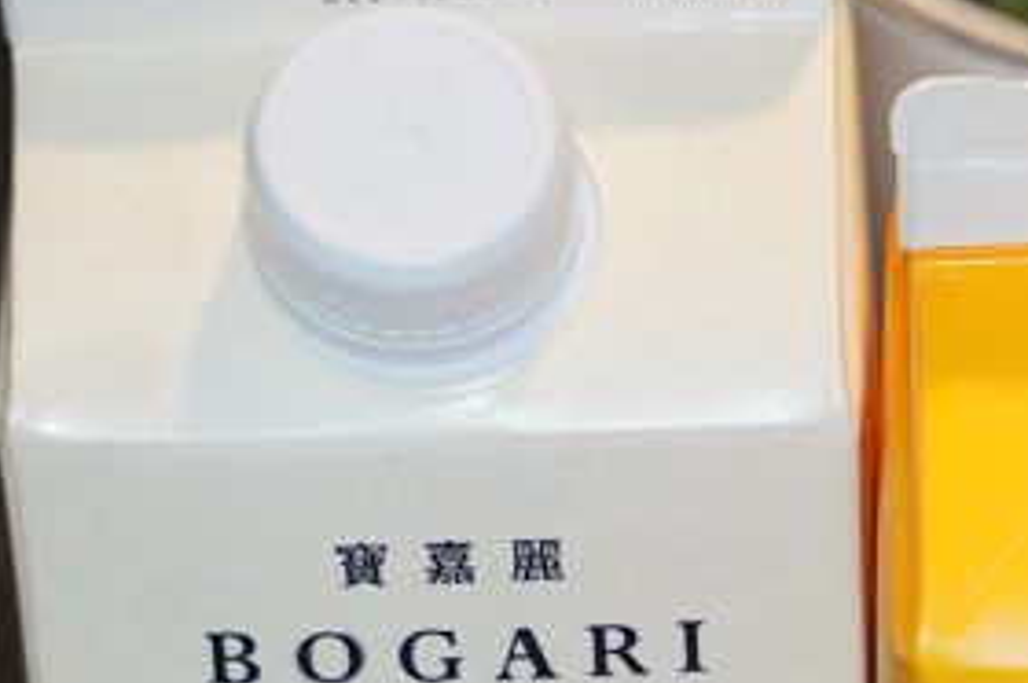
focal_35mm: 322
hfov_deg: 6.4
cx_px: 1054
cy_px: 1153
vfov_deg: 4.2
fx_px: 9184
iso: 1600
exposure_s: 1/160
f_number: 4
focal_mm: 75
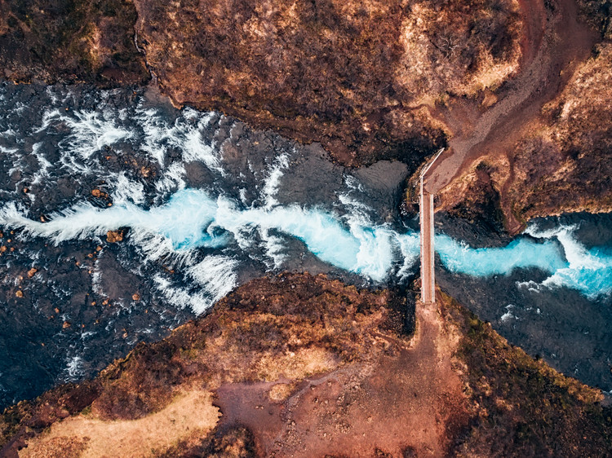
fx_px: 353
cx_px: 306
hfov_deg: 81.8
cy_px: 229
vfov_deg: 65.9
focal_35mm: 20
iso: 100
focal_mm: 3.61
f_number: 2.8
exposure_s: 1/80
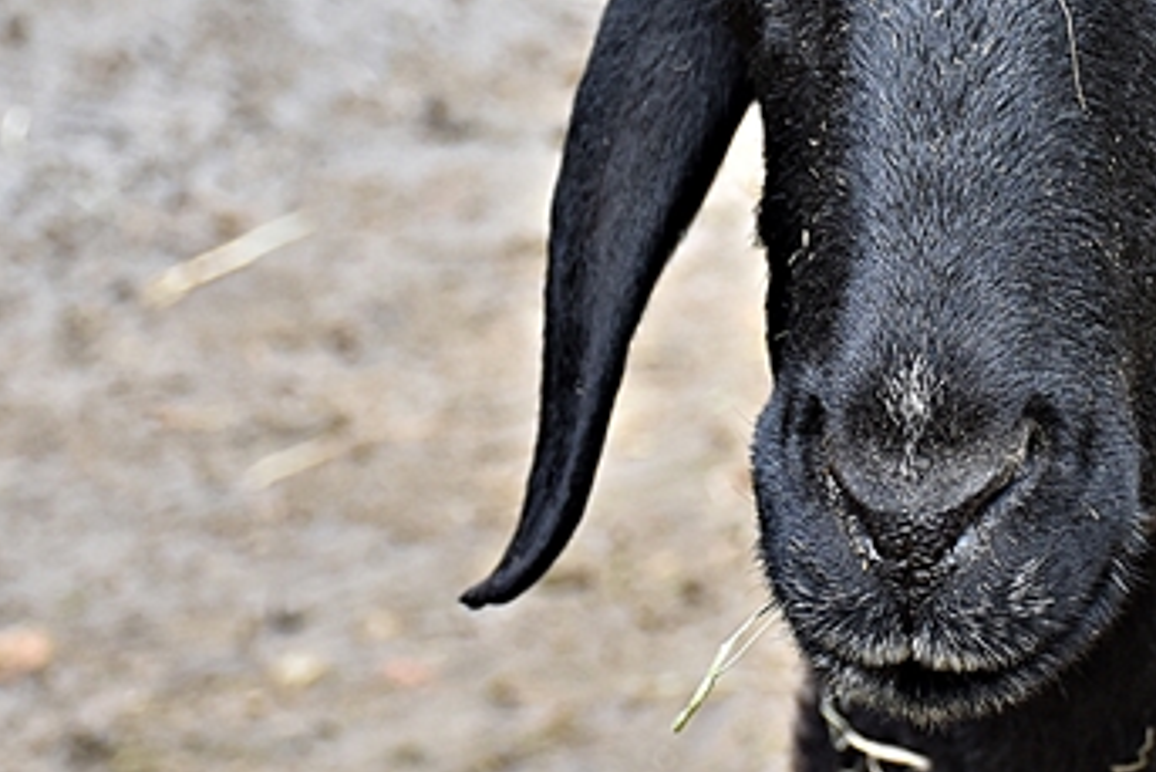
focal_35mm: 201
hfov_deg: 10.2
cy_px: 197
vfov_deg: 6.8
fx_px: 6473
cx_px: 930
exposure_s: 1/125
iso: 400
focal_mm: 45
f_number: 5.6
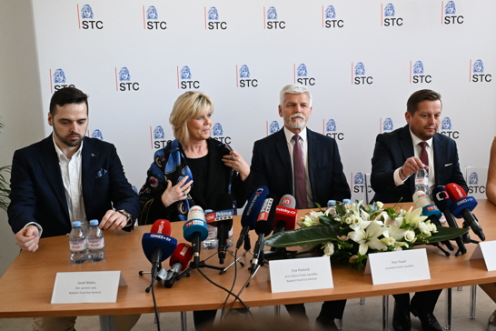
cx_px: 293
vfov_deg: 31.2
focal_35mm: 43
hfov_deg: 45.2
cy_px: 157
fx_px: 592
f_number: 4.5
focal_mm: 34
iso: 6400
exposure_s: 1/800
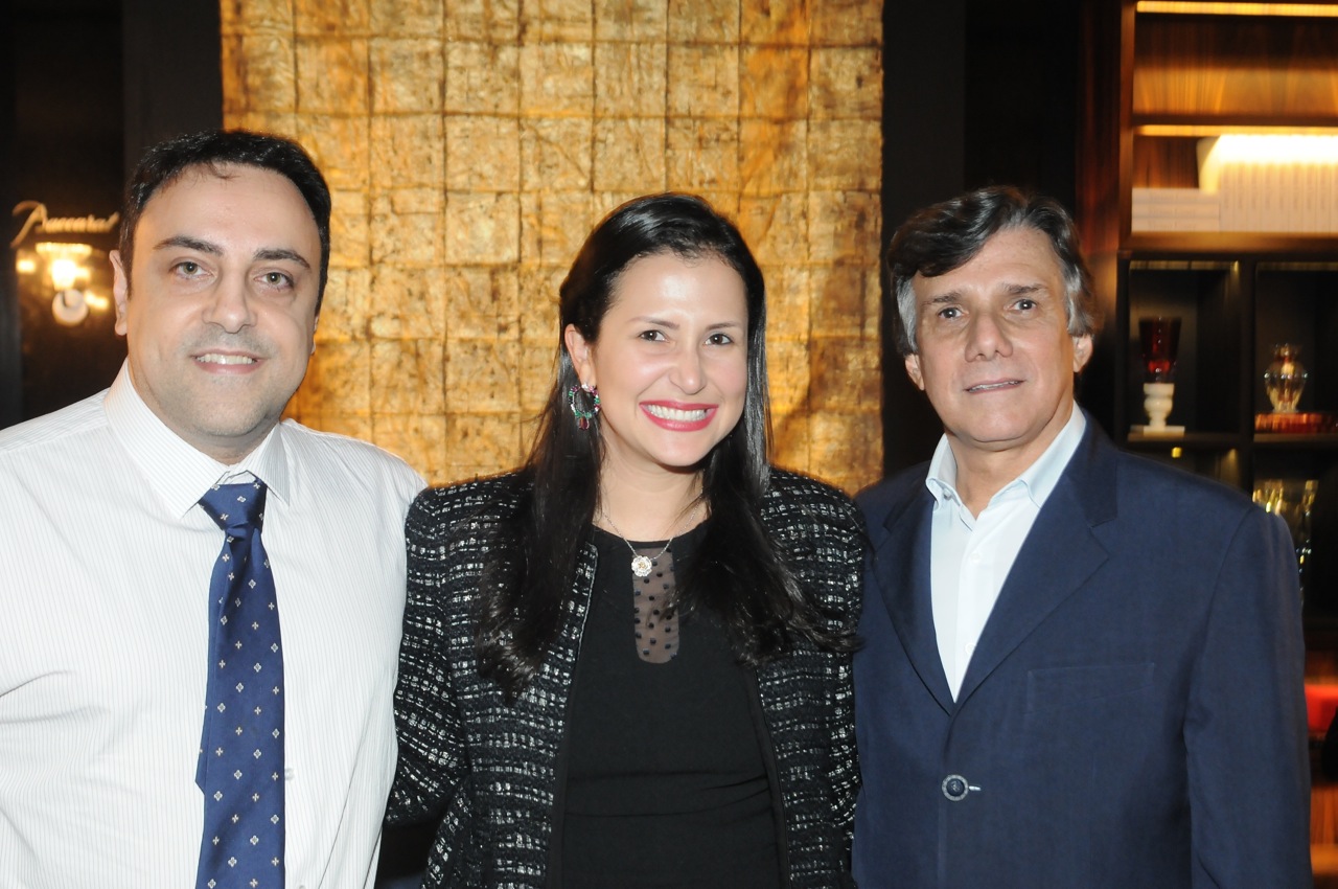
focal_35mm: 51
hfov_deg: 38.9
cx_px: 669
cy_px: 444
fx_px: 1893
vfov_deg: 26.4
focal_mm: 34
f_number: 5.6
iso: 1000
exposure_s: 1/20
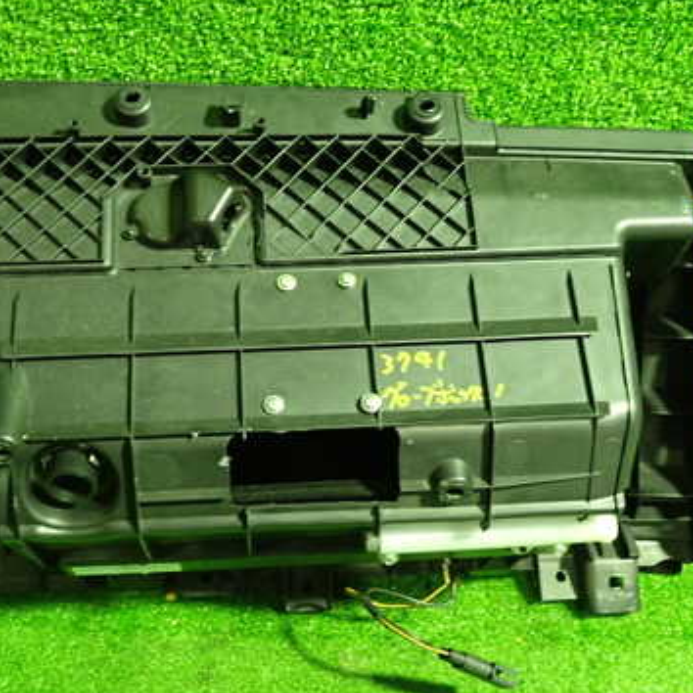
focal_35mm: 45
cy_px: 307
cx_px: 300
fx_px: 1019
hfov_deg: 37.5
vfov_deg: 37.5
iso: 800
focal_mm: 5.4
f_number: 2.3
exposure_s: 1/30
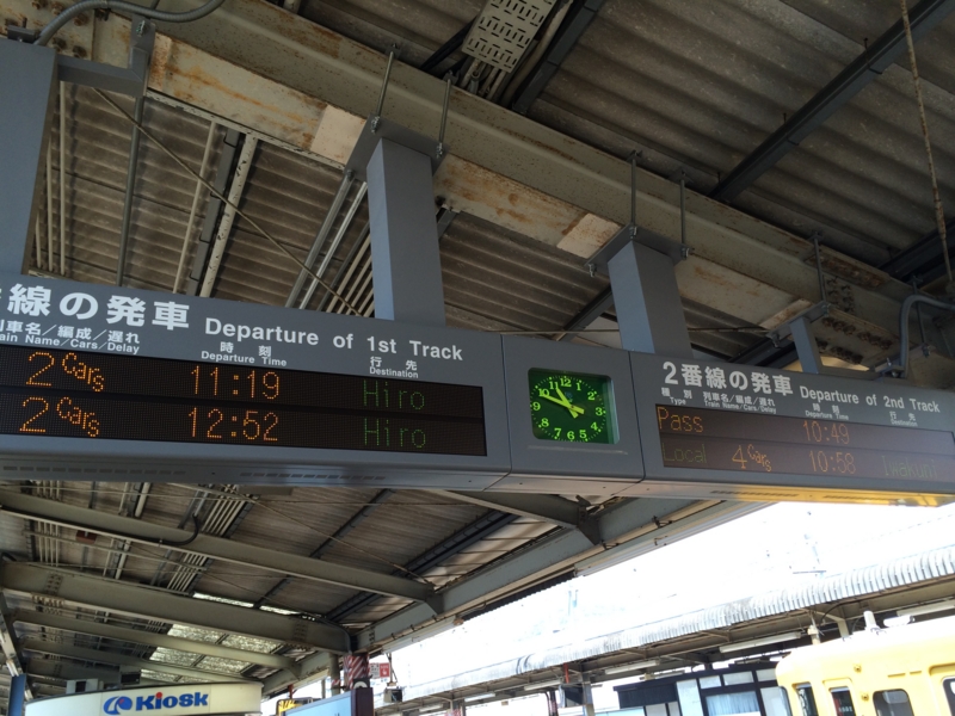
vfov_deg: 46.8
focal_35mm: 30
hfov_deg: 60.0
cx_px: 478
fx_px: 828
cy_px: 358
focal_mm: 4.12
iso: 32
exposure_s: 1/194
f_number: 2.2
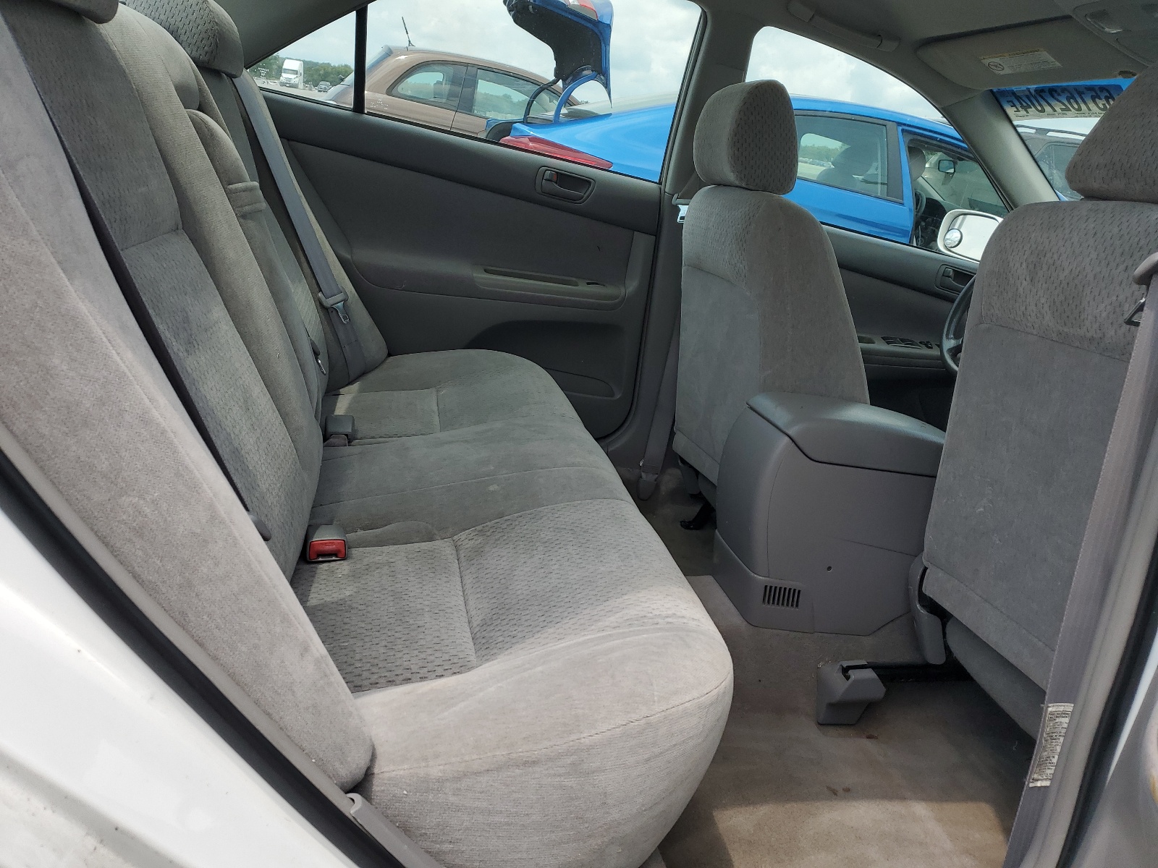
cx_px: 579
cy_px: 434
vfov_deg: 53.1
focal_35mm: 26
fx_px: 870
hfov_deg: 67.3
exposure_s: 1/2000
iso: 50
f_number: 1.5
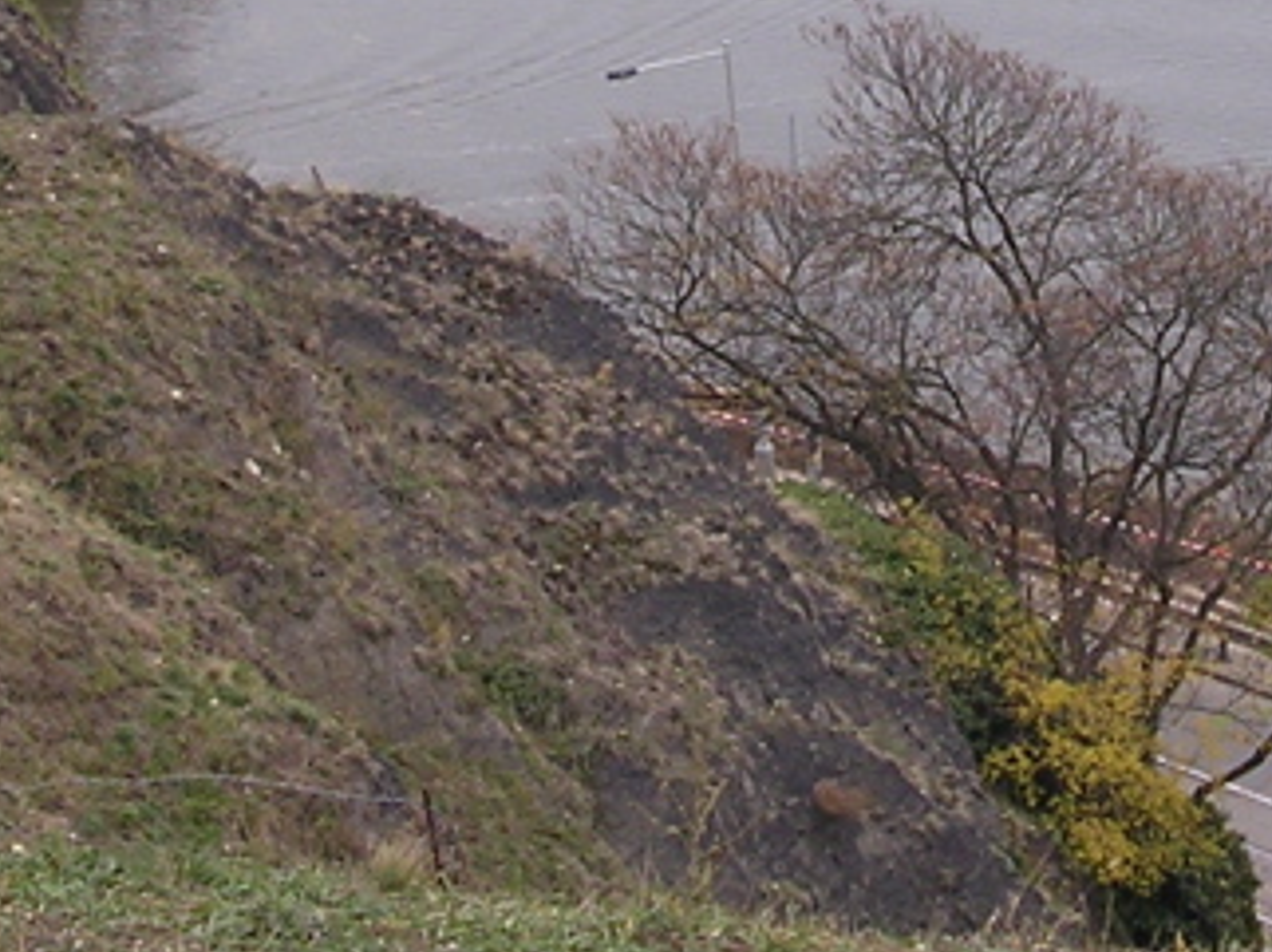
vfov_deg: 12.0
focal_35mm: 121
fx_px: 4443
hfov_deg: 16.1
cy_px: -115
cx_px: 1098
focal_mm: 5.8
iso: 100
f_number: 2.8
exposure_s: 1/172
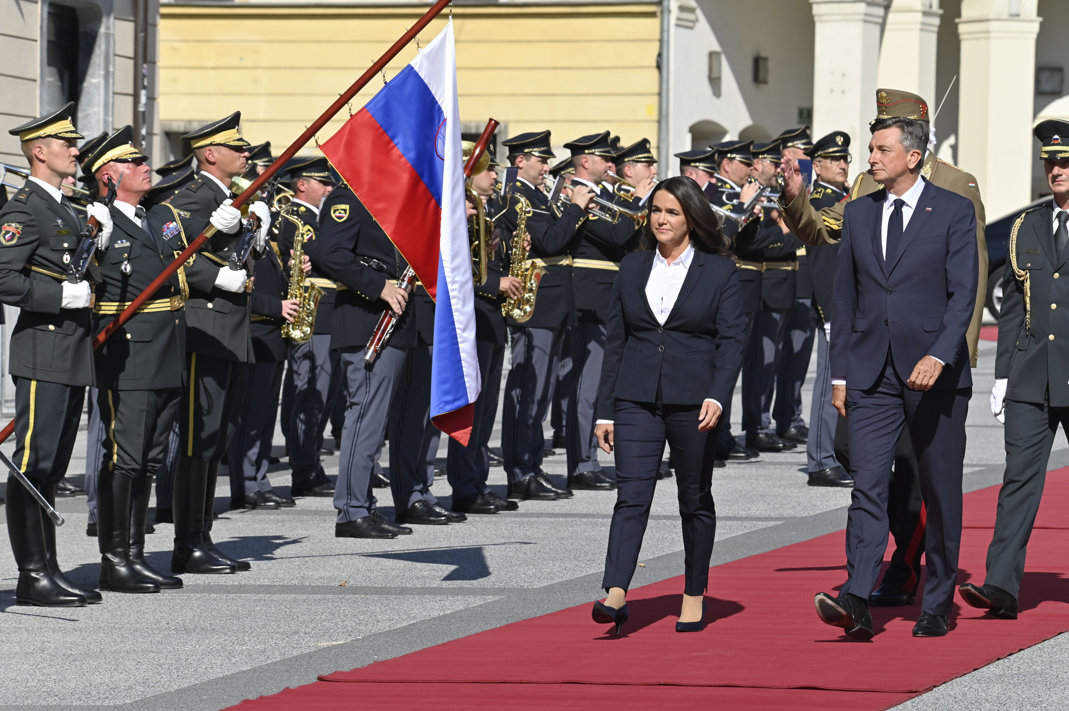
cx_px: 534
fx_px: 6232
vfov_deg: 6.5
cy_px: 356
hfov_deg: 9.8
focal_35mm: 210
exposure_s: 1/1600
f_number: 10
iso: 800
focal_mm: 210
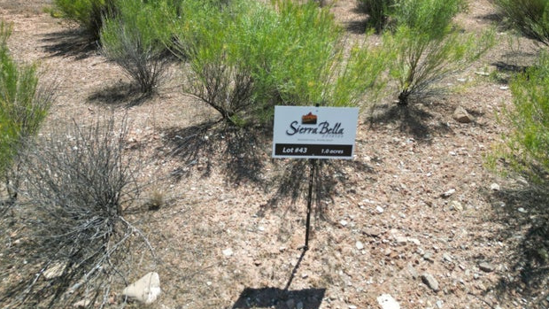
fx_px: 393
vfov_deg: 42.4
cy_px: 106
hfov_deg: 69.8
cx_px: 278
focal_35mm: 27
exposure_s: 1/2000
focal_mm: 6.72
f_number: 1.7
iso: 110
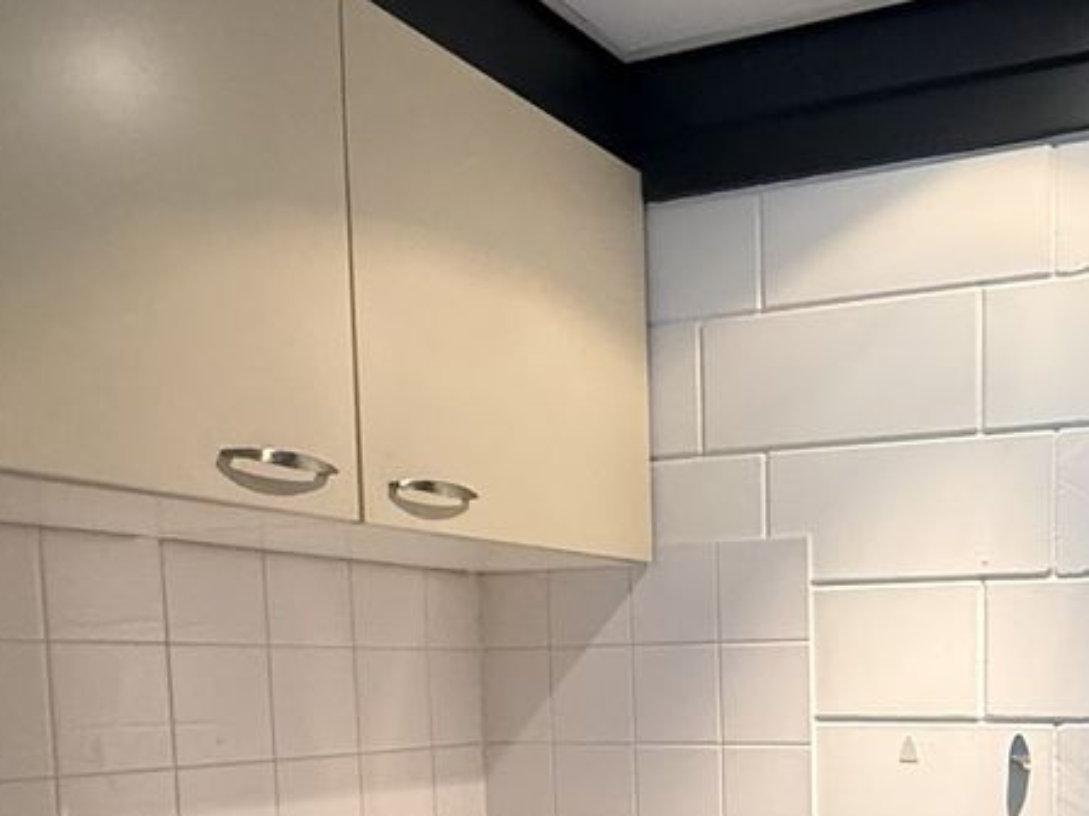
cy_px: 794
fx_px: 1007
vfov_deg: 39.5
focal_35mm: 32
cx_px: 897
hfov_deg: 52.5
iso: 500
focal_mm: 2.22
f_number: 2.2
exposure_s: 1/50
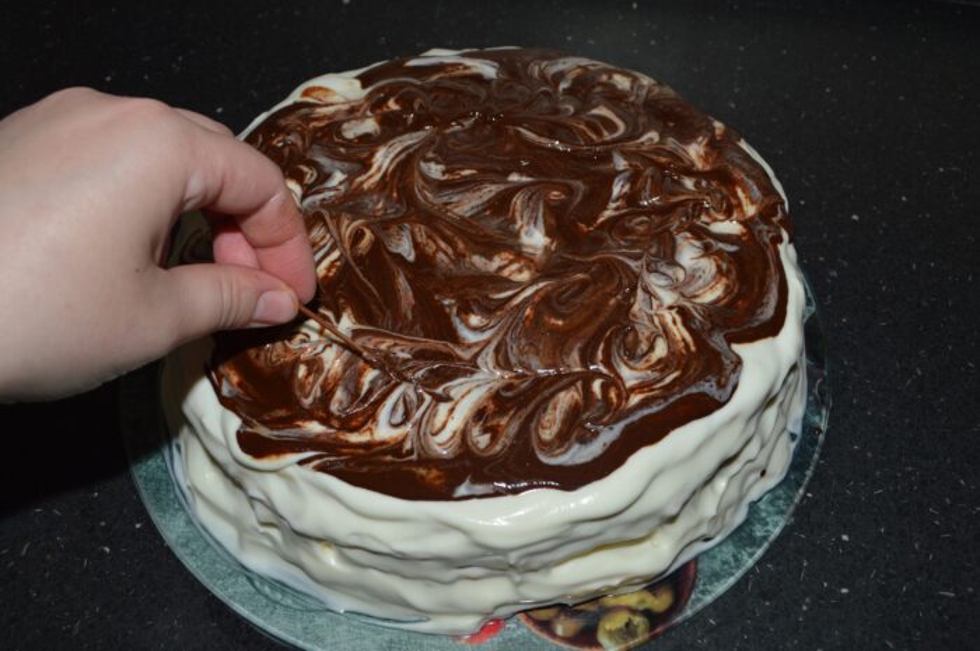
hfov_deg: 57.3
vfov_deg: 39.9
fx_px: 897
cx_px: 490
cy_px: 326
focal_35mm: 33
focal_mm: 22
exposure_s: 1/60
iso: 100
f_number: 8
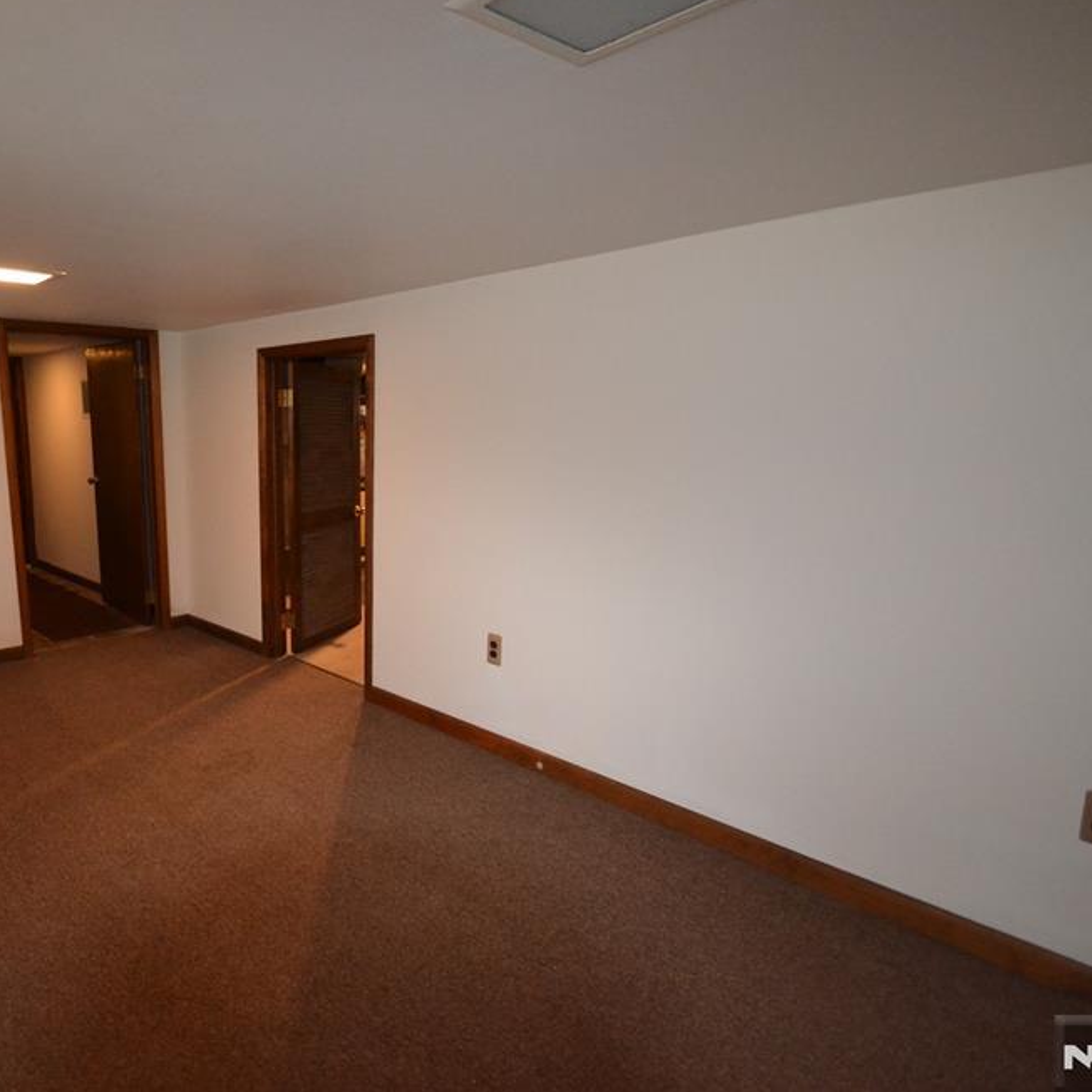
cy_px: 526
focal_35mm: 20
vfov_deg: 74.8
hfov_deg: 72.7
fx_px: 714
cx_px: 368
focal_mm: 10
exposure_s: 1/60
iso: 2200
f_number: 3.5
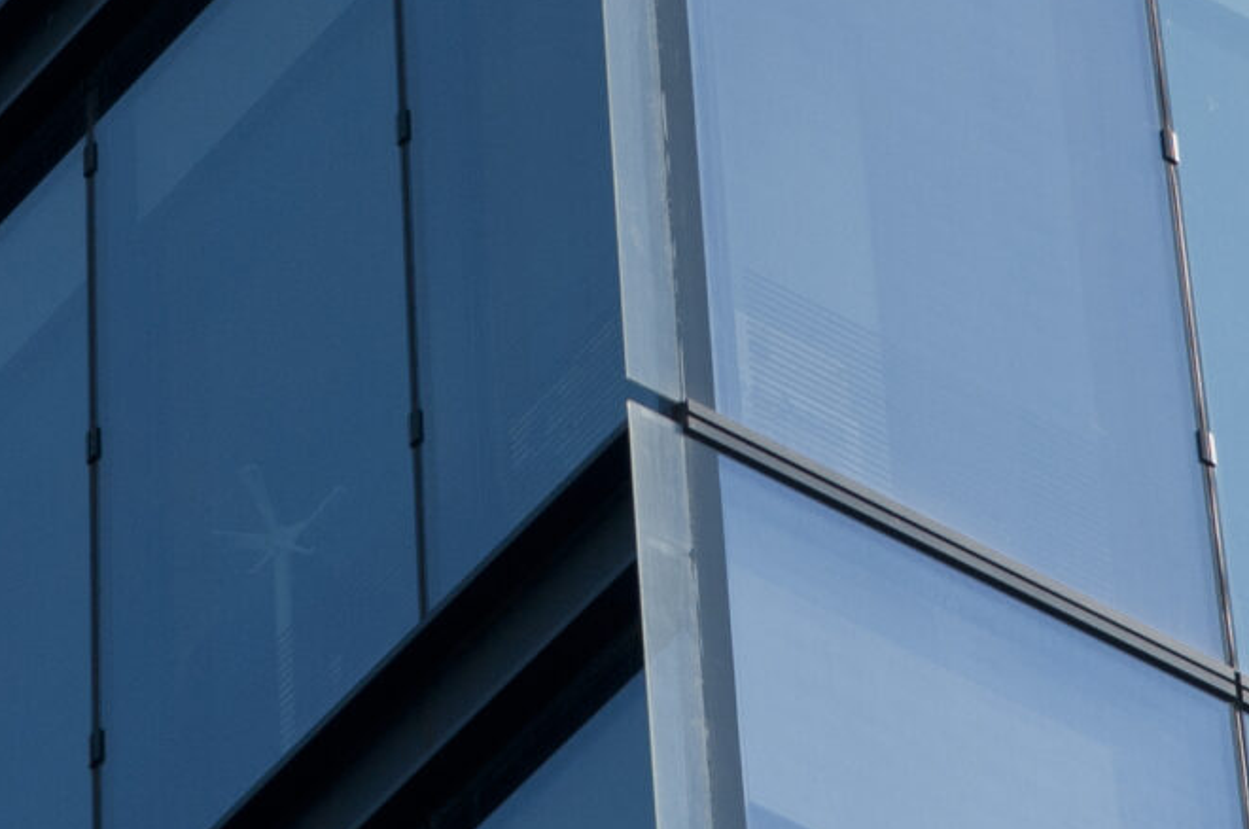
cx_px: 250
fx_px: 11084
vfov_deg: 4.3
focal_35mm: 320
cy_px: -356
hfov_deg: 6.4
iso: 200
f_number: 5.6
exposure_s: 1/800
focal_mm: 55
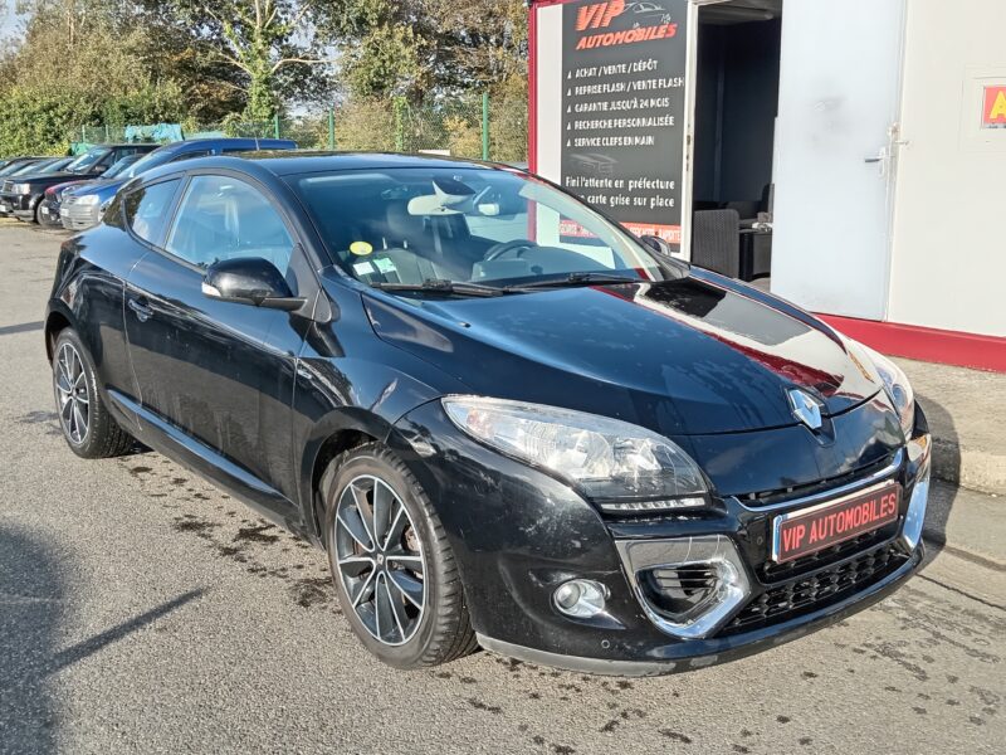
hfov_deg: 51.4
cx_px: 503
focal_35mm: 36
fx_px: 1046
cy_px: 378
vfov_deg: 39.7
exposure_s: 1/204
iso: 100
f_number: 1.8
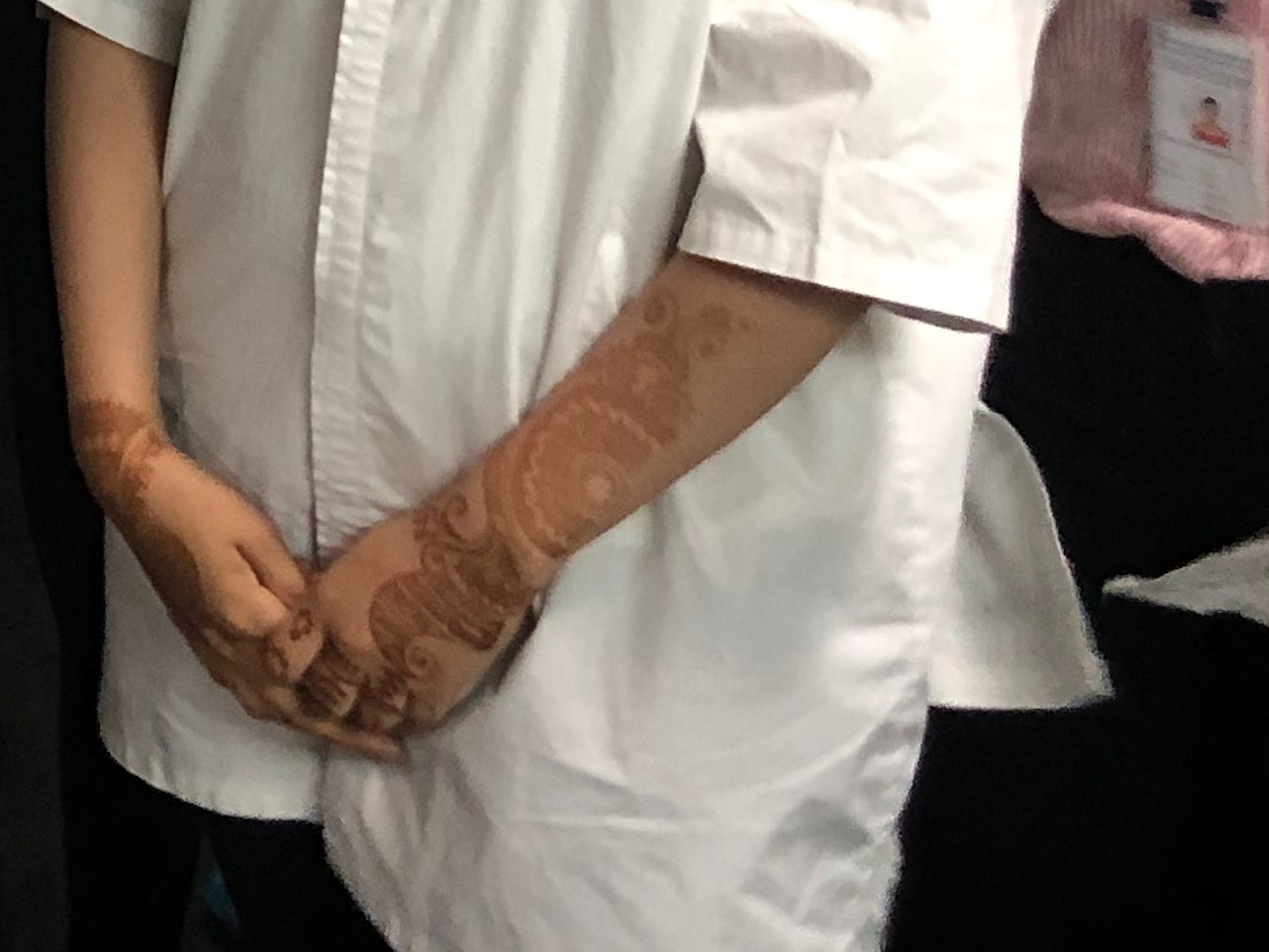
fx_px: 4290
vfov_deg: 11.3
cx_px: -984
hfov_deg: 14.8
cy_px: -1019
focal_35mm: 117
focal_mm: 4
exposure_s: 1/50
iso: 200
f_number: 1.8
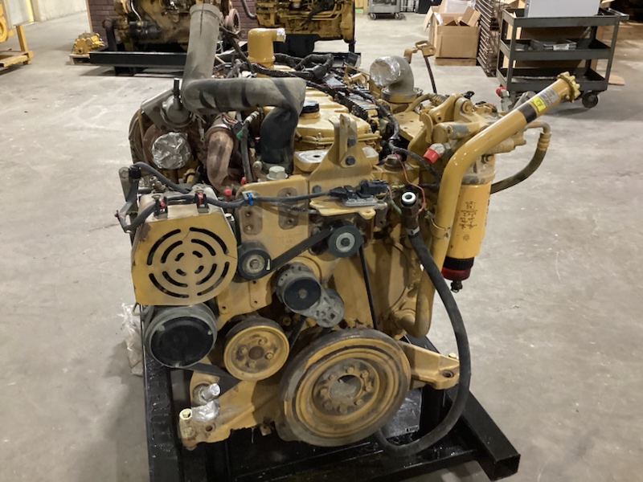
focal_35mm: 31
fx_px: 576
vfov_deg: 45.4
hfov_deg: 58.4
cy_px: 241
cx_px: 322
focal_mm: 3.3
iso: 500
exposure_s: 1/30
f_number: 2.4
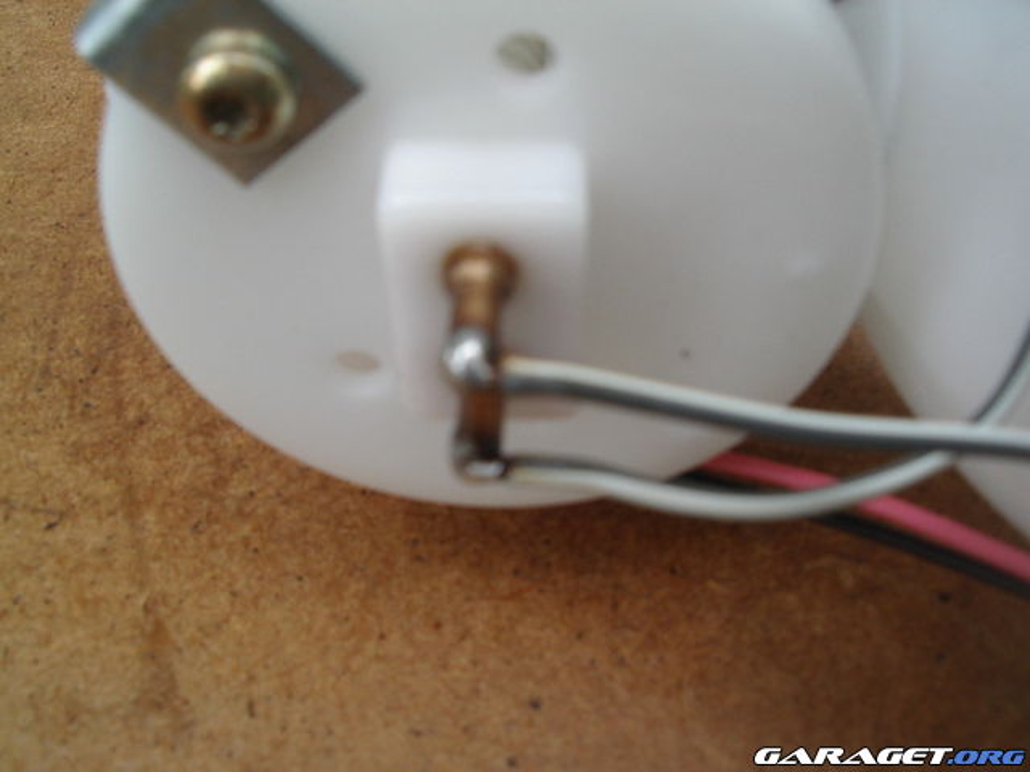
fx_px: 1131
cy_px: 386
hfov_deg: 49.0
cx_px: 515
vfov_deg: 37.7
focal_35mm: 38
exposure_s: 1/60
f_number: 4.8
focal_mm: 5.8
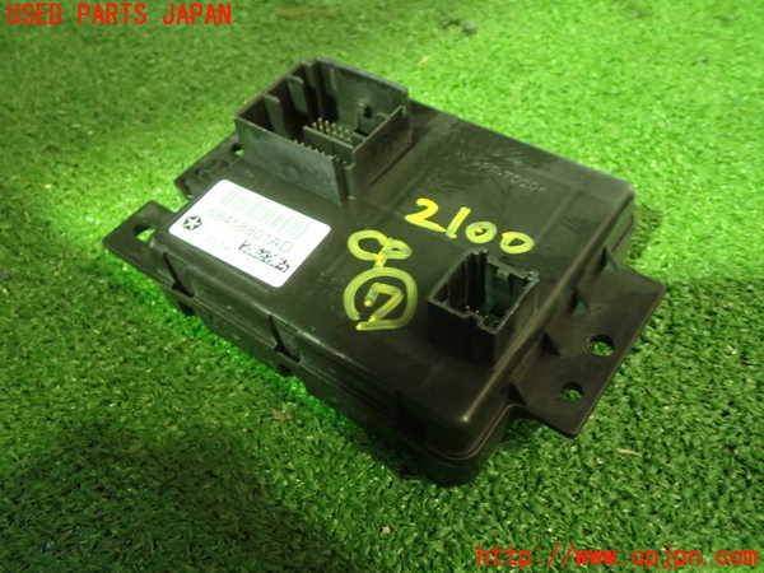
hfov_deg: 56.8
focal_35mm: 32
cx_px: 382
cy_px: 286
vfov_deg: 44.2
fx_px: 706
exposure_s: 1/15
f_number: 2.4
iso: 800
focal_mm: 5.79
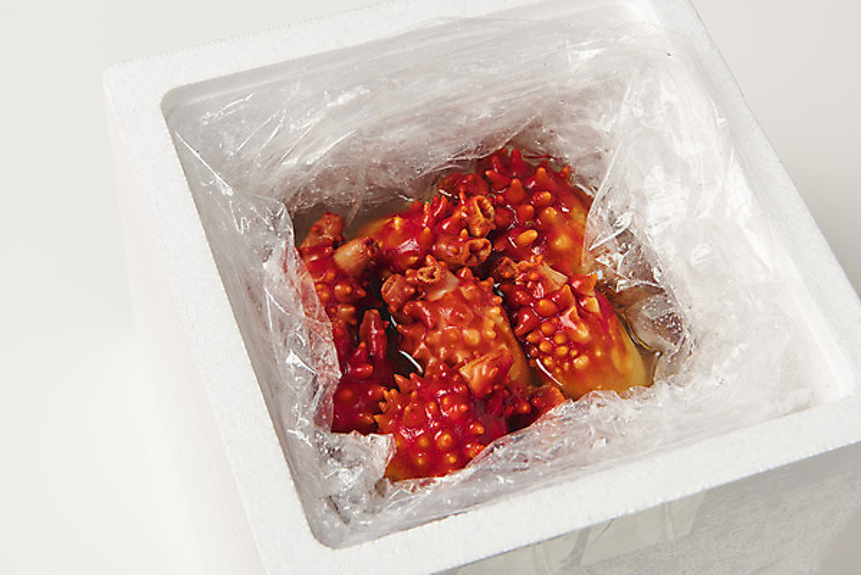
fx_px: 1675
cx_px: 430
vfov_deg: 19.5
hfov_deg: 28.8
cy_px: 288
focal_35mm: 70
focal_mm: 70
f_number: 16
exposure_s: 1/125
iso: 100
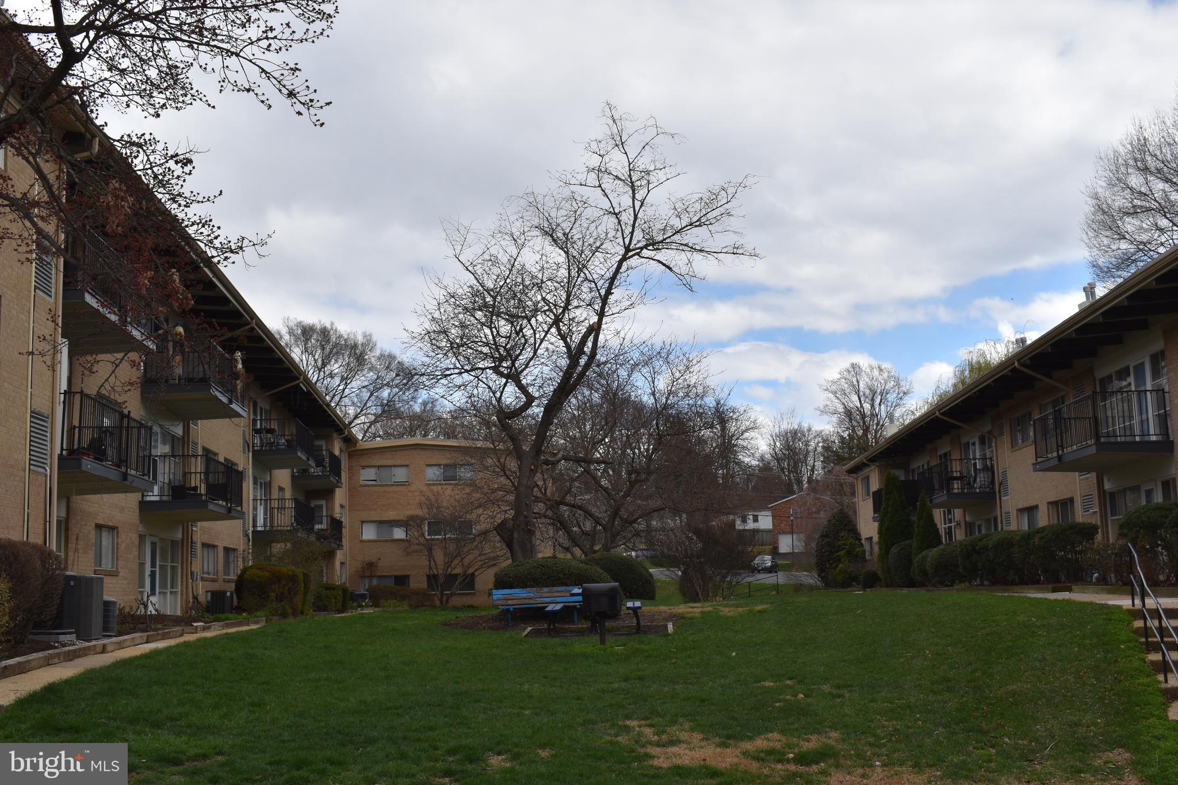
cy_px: 392
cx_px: 589
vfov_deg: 33.0
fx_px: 1325
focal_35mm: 40
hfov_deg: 47.9
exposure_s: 1/200
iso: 100
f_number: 10
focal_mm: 27
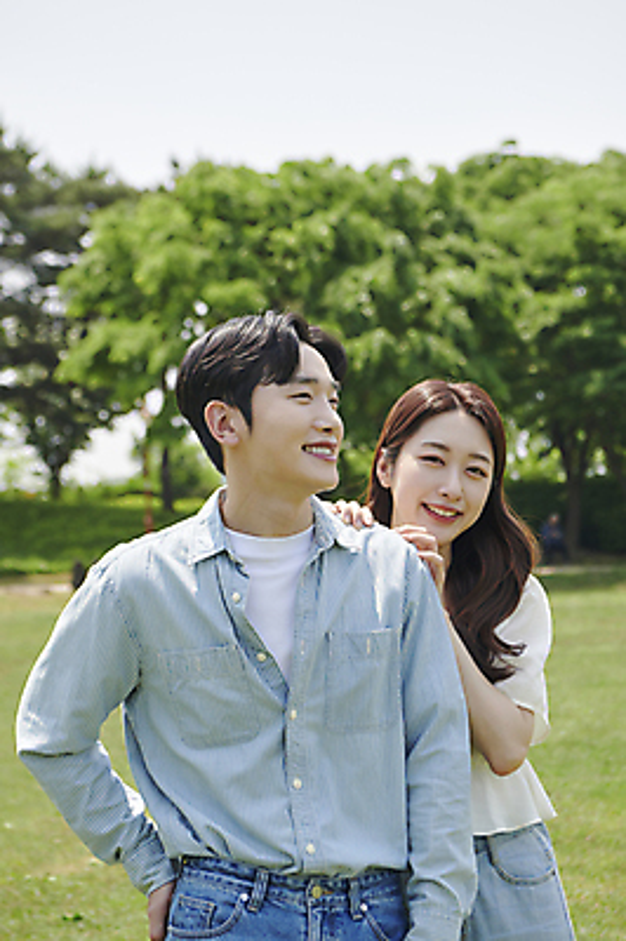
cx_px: 313
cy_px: 470
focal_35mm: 84
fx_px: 2195
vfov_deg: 24.2
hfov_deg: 16.2
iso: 160
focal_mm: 70
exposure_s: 1/500
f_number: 5
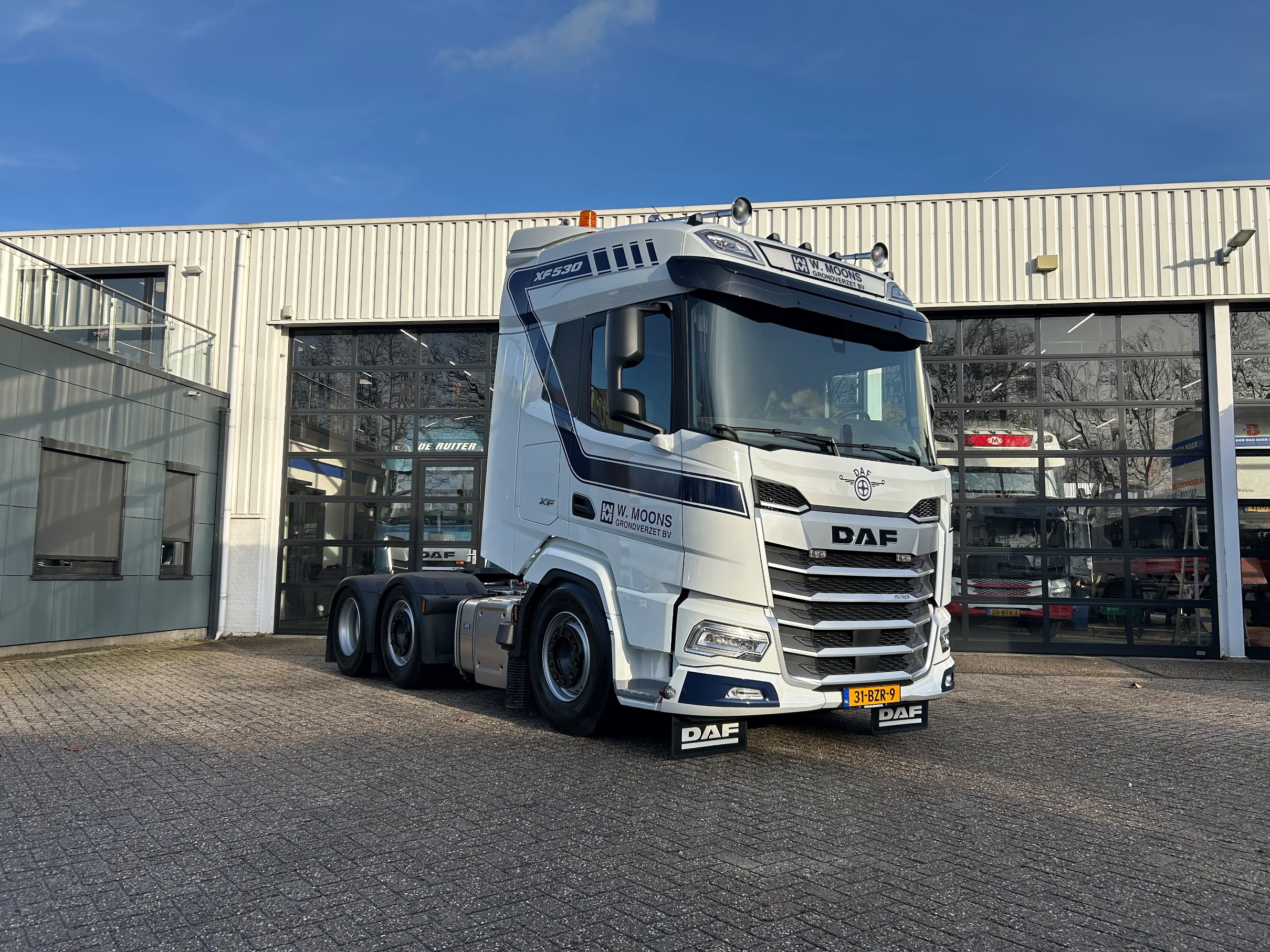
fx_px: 954
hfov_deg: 67.3
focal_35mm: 26
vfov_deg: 53.1
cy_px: 476
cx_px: 635
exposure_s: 1/2457
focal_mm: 5.7
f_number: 1.5
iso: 50
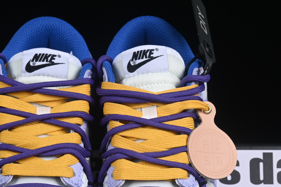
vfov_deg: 9.2
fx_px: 1163
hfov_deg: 13.8
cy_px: 185
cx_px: 105
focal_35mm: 149
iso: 160
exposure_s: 1/80
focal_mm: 50
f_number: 8
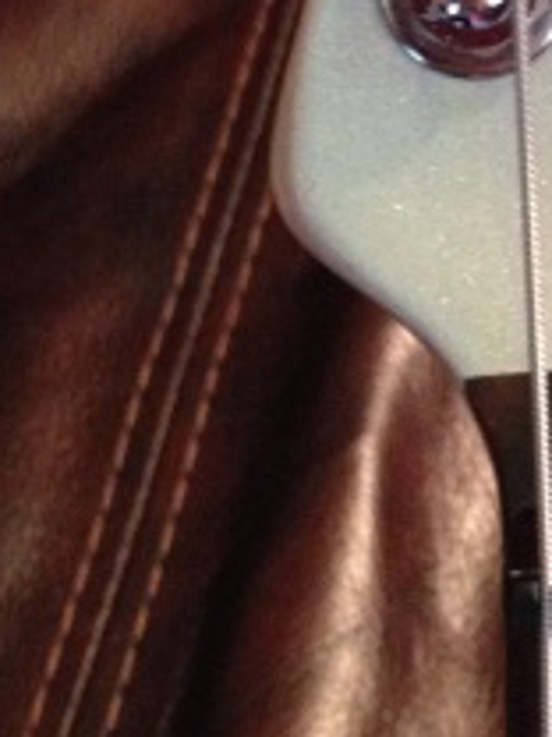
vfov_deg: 14.1
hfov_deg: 10.5
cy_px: -64
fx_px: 2913
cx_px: 782
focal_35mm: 137
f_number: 2.4
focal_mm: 4.28
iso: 400
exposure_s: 1/20
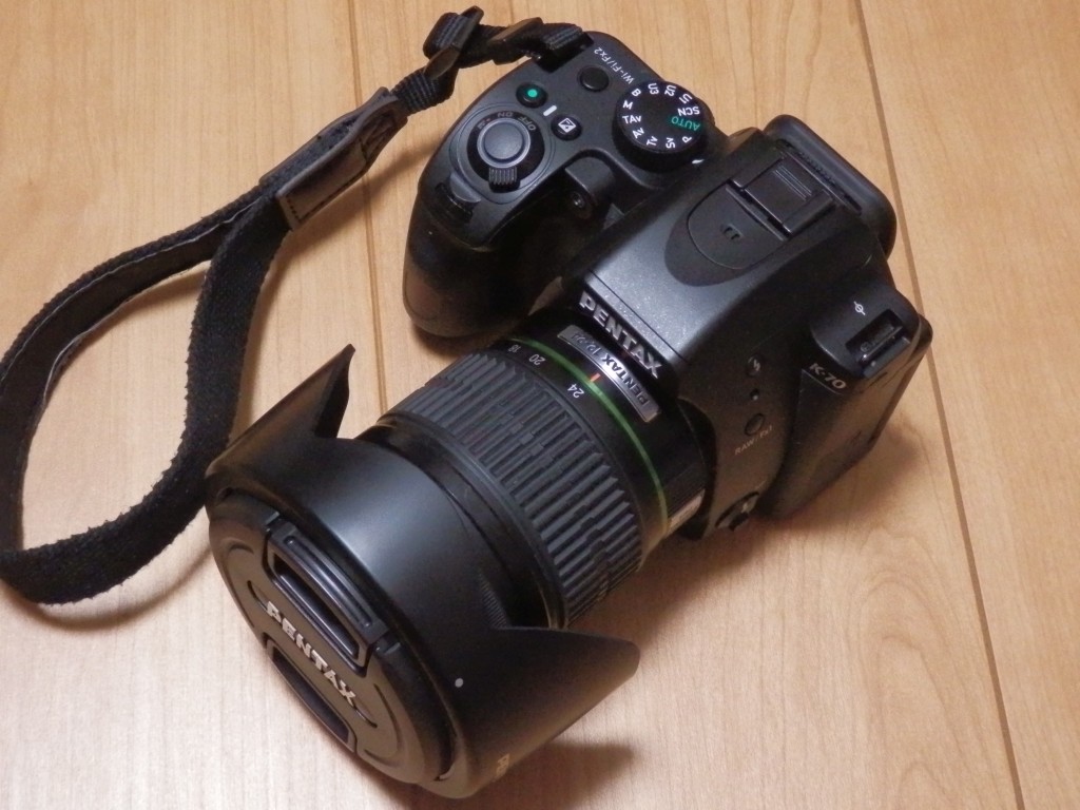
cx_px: 540
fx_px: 1872
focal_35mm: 60
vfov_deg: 24.4
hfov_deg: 32.2
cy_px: 405
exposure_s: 1/60
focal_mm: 10.8
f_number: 4.2
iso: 1600
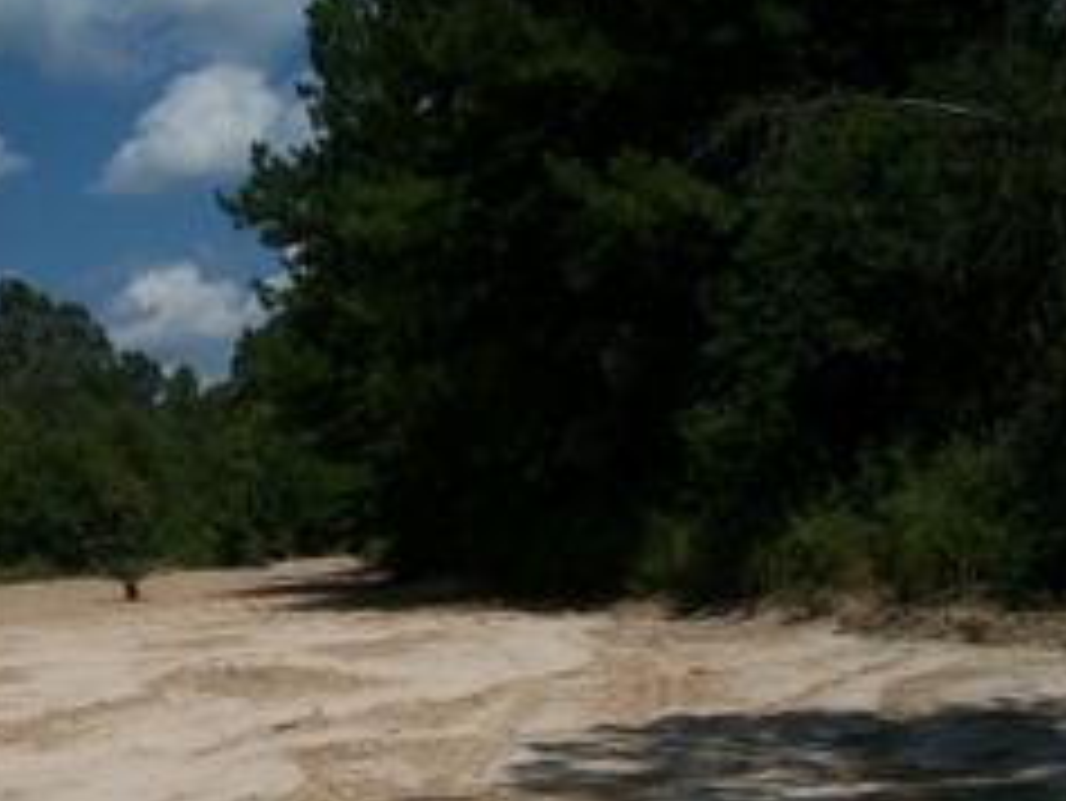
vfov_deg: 27.0
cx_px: 220
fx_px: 1664
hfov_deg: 34.5
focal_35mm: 54
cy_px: 508
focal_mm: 5.7
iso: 80
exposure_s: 1/1250
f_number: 5.5
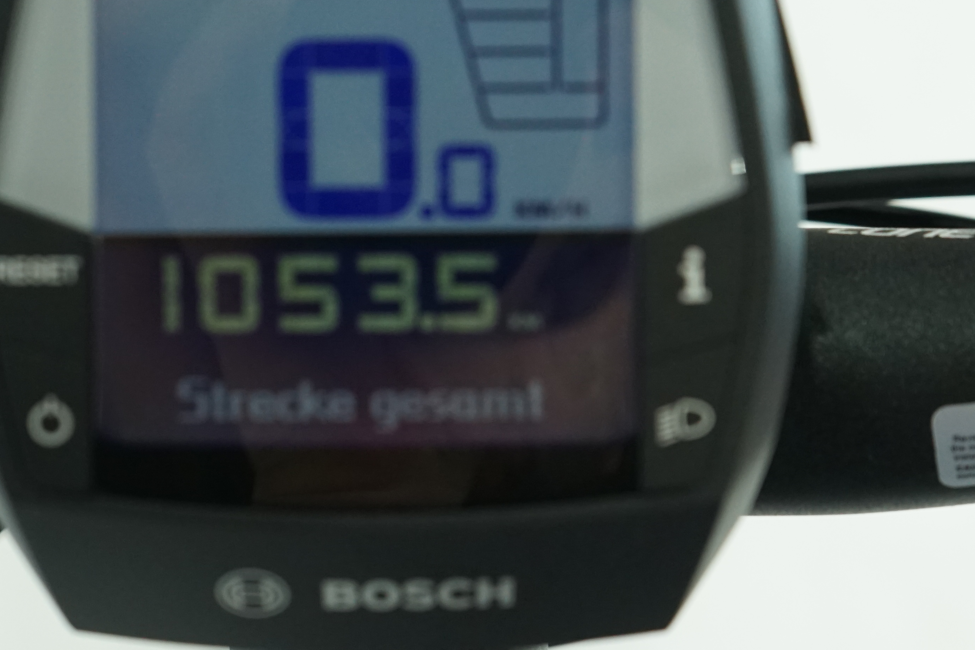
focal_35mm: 91
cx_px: 388
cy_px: 250
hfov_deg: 22.3
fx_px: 2464
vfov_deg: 15.0
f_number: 5.6
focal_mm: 42
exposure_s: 1/200
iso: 1600
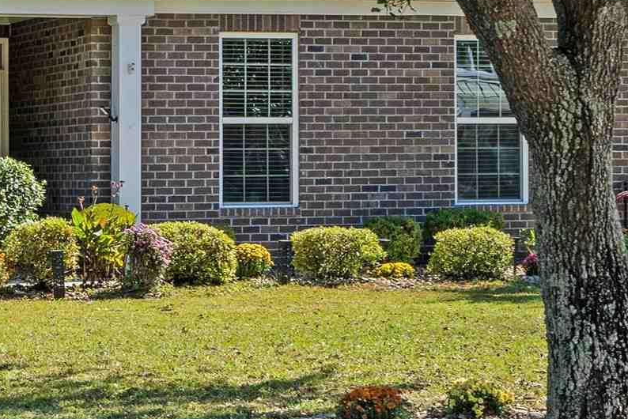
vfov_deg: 11.7
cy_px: 26
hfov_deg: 17.1
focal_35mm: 116
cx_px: -55
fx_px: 2024
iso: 320
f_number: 8
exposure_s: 1/80
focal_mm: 30
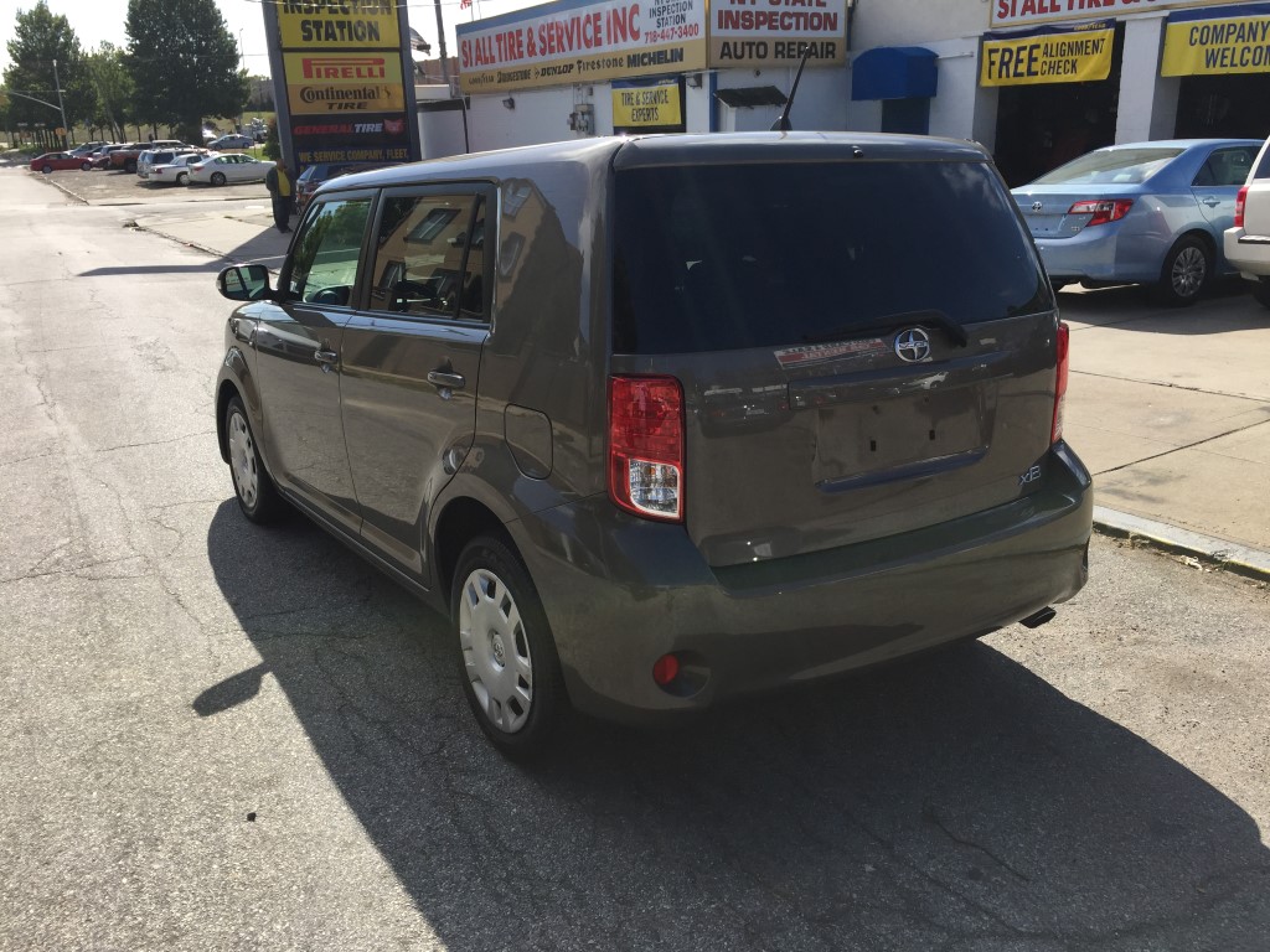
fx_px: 1064
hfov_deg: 61.7
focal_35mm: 29
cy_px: 476
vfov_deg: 48.2
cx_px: 635
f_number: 2.2
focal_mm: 4.15
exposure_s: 1/1464
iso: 32
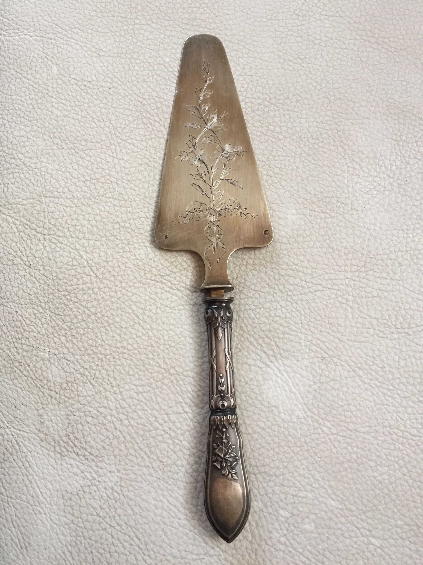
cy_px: 282
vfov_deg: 61.7
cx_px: 212
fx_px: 472
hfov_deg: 48.2
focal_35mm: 29
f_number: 2.2
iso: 64
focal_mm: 4.15
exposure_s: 1/33
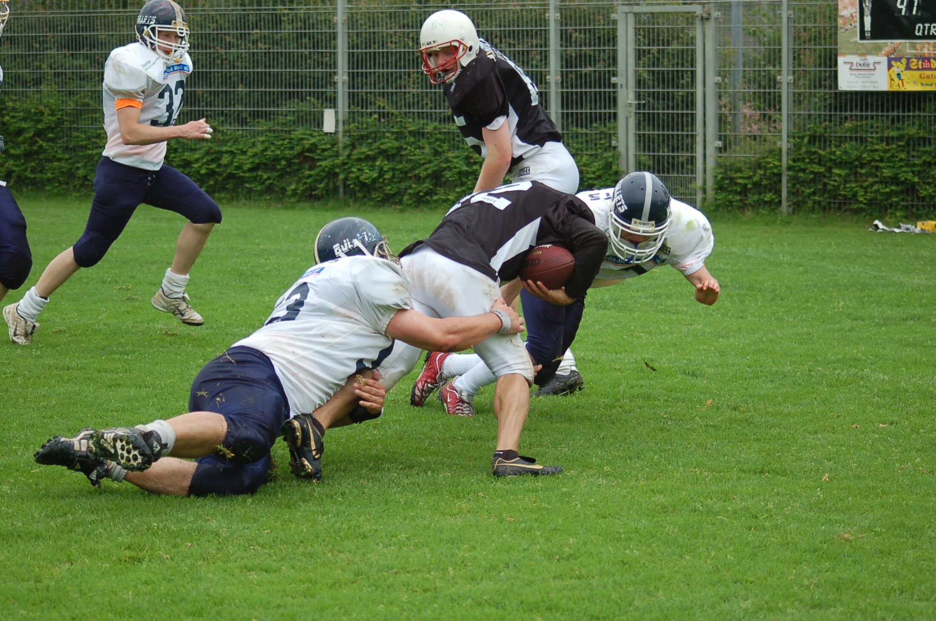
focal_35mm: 105
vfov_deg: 13.0
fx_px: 2725
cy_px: 310
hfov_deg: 19.5
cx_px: 468
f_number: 4
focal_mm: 70
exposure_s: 1/1000
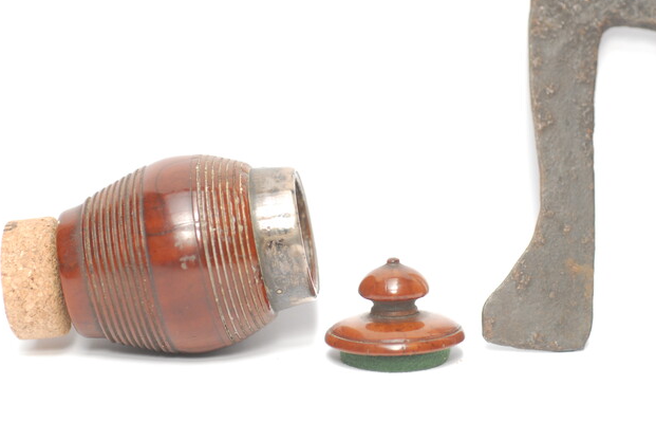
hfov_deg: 17.6
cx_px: 391
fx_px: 2117
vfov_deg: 11.8
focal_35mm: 116
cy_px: 166
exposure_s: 1/800
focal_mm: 60
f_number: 14
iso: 500
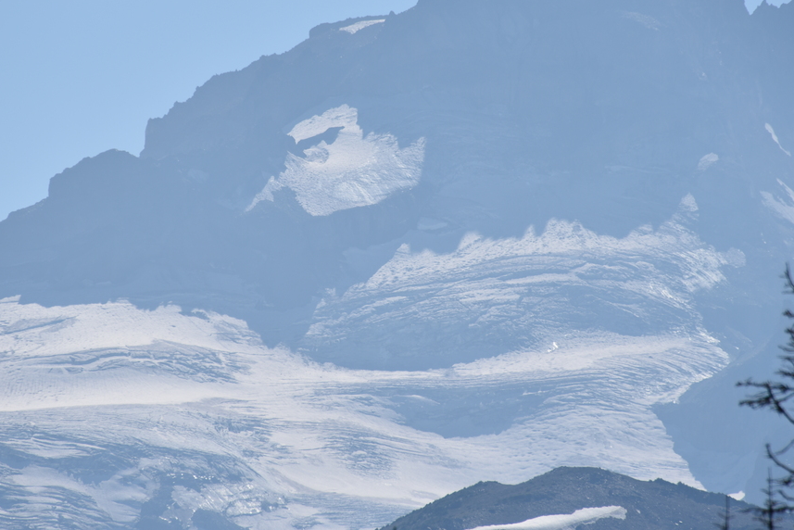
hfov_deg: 4.6
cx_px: 358
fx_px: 9884
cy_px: 191
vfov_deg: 3.1
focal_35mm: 448
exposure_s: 1/640
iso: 100
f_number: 9
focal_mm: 300
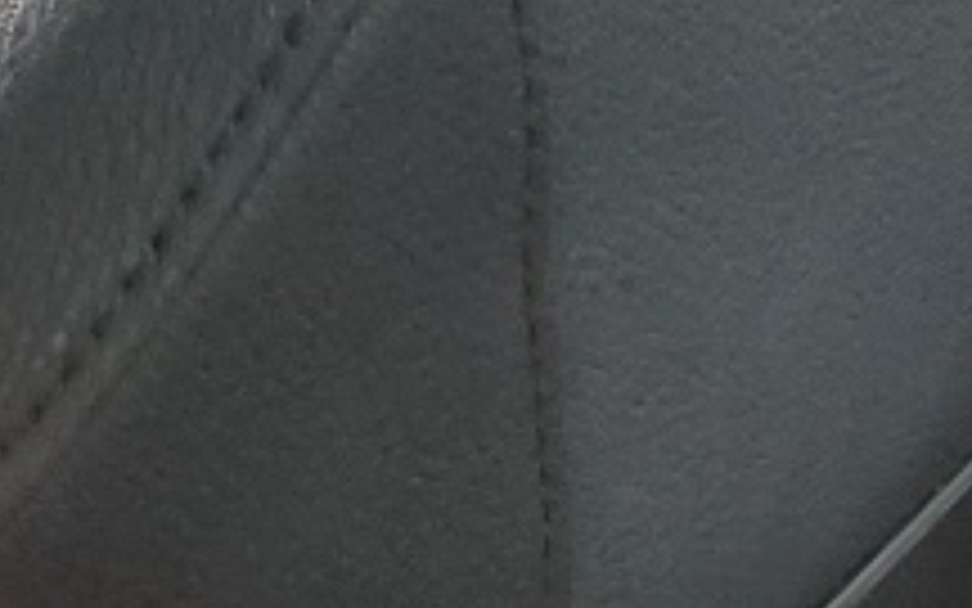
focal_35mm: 204
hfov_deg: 9.5
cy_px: -1031
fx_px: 5404
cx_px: 2012
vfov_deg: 6.1
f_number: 1.5
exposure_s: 1/120
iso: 67
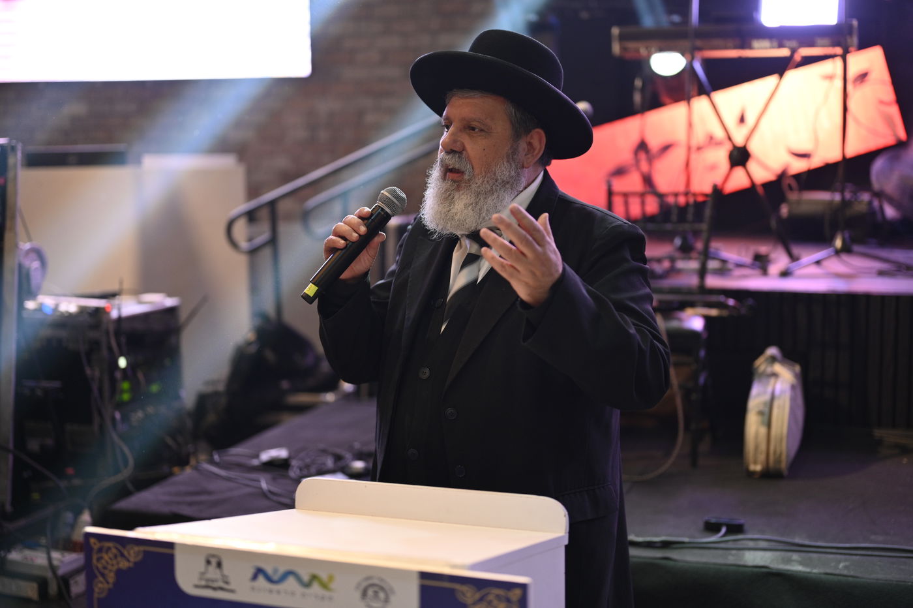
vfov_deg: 27.0
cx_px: 456
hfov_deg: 39.6
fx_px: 1267
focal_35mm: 50
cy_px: 304
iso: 800
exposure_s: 1/200
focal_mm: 50
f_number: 1.8
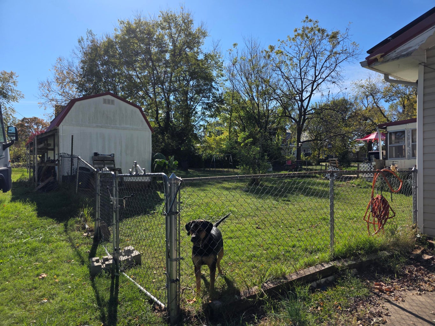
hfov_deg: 73.9
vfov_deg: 58.9
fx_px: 289
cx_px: 218
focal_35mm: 23
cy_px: 163
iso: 80
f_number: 1.7
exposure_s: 1/5017
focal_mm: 6.3
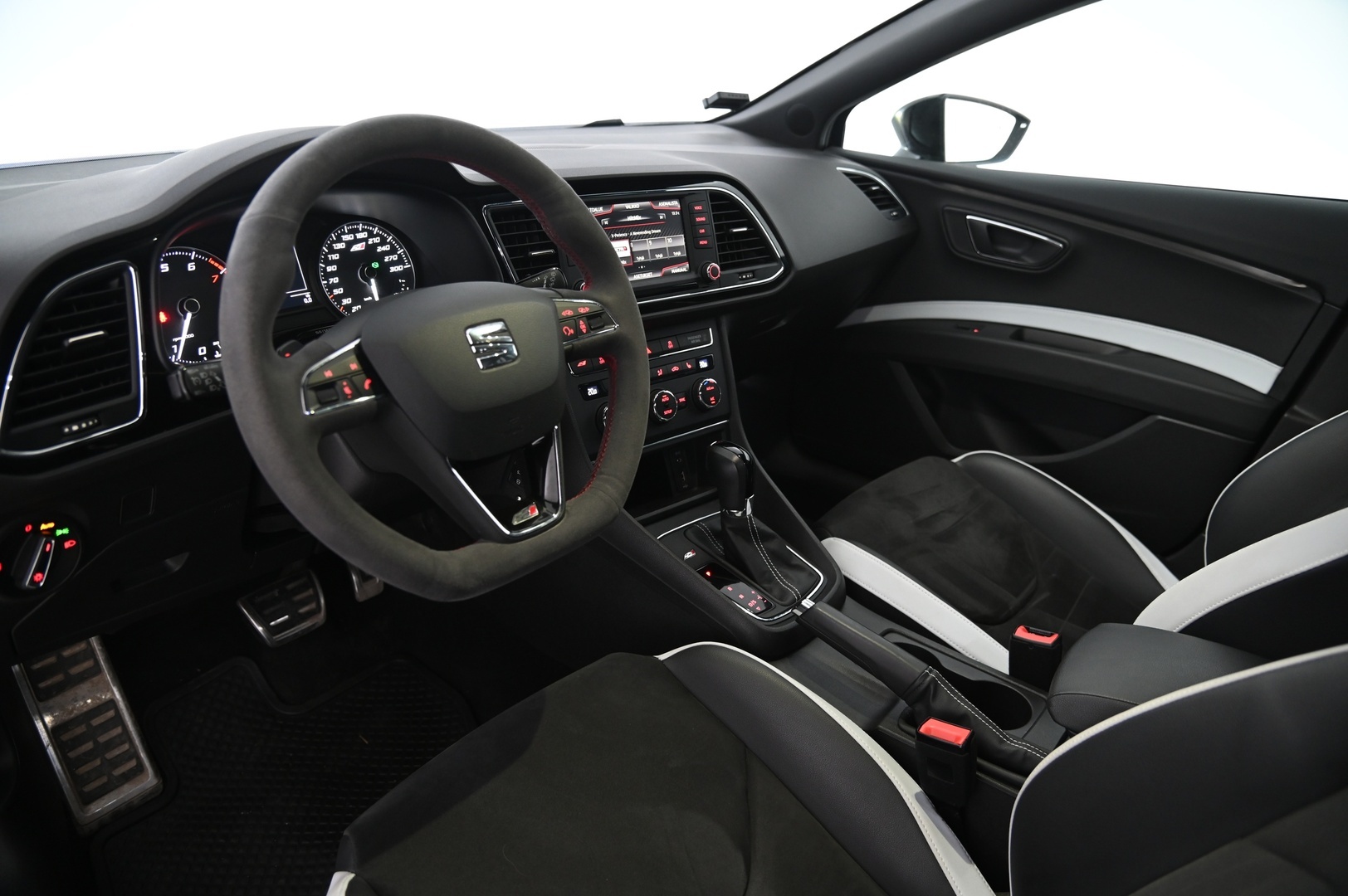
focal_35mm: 24
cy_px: 448
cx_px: 674
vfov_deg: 53.1
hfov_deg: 73.8
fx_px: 898
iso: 2000
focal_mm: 24
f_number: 4
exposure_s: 1/20
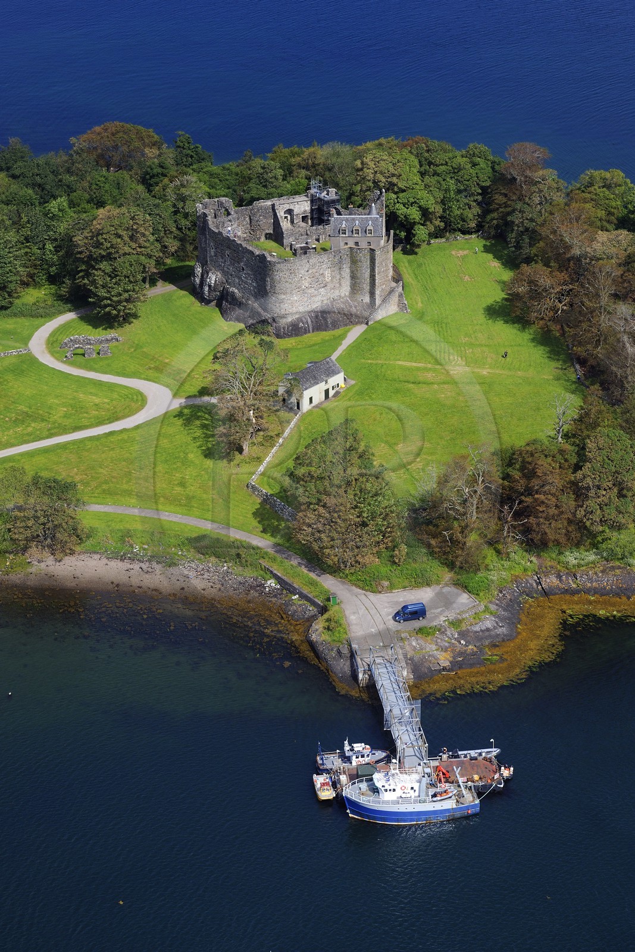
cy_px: 476
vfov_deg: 22.1
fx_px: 2433
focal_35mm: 92
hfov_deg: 14.9
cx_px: 318
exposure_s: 1/800
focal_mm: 92
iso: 200
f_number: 6.3
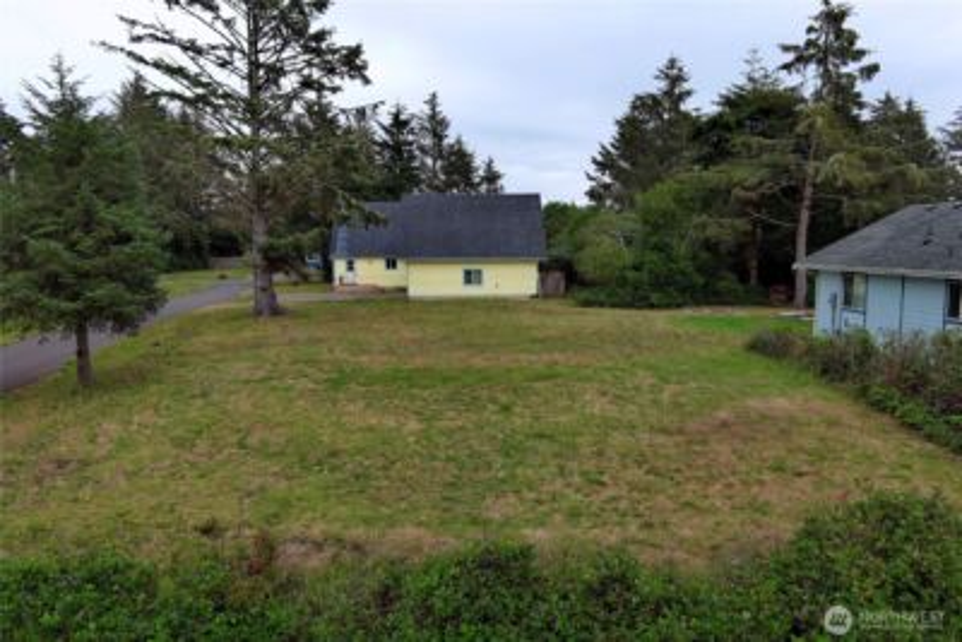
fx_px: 775
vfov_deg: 45.0
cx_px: 481
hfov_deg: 63.6
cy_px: 321
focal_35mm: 29
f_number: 2.8
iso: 100
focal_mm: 10.57
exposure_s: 1/403
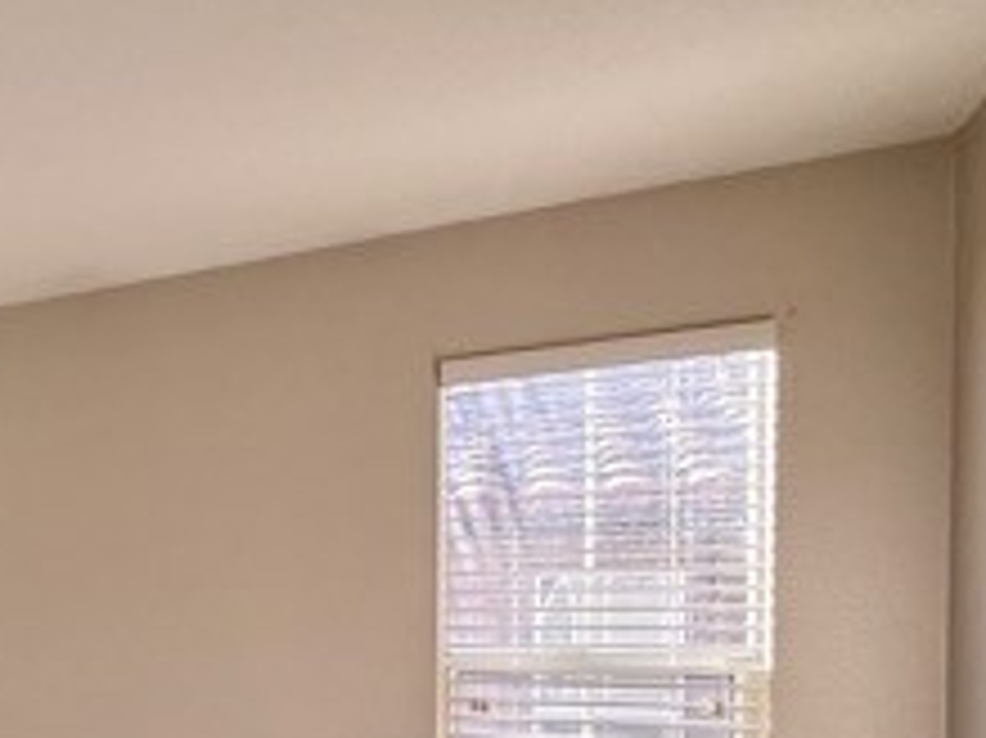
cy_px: 662
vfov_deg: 33.3
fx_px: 1167
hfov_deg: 30.3
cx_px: -428
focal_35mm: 41
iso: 40
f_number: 2.2
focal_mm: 2.22
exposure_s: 1/248
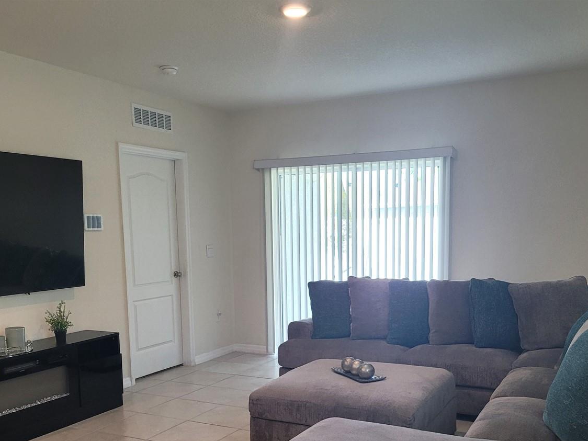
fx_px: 628
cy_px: 312
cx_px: 301
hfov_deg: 50.1
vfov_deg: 38.0
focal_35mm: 37
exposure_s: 1/120
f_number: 1.8
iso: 160
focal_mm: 5.4
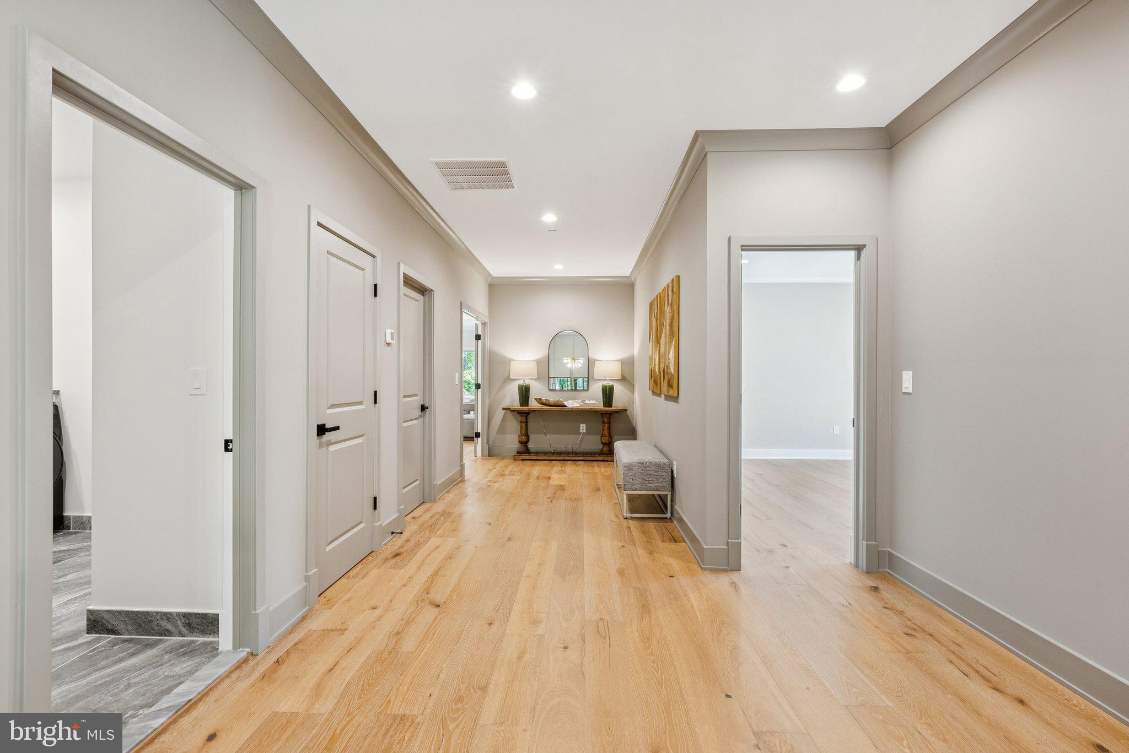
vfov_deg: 77.4
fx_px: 471
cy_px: 376
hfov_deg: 100.4
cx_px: 564
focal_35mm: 15
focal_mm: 15
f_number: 7.1
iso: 640
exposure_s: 1/15
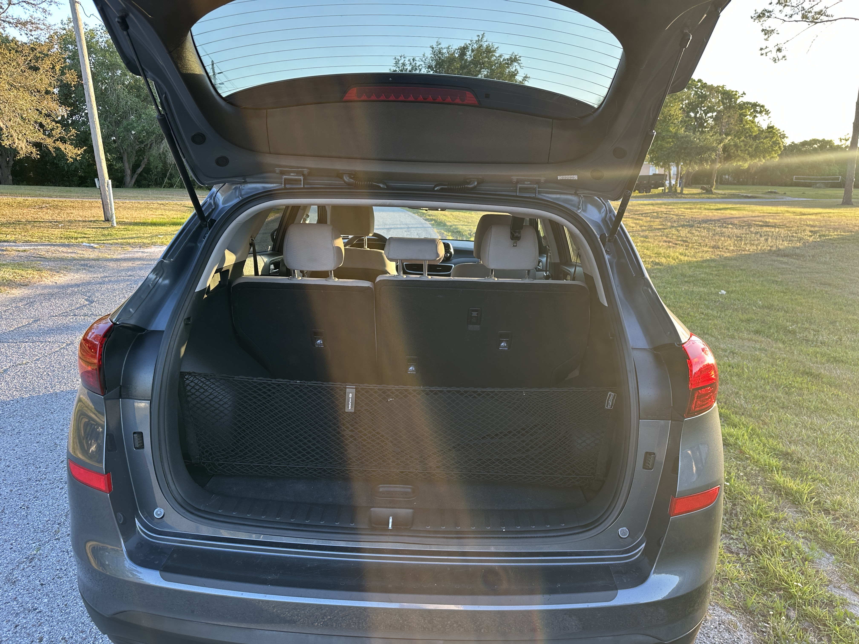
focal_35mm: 24
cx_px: 430
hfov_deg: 71.6
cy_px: 322
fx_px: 596
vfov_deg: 56.8
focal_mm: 6.86
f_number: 1.78
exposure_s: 1/142
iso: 64
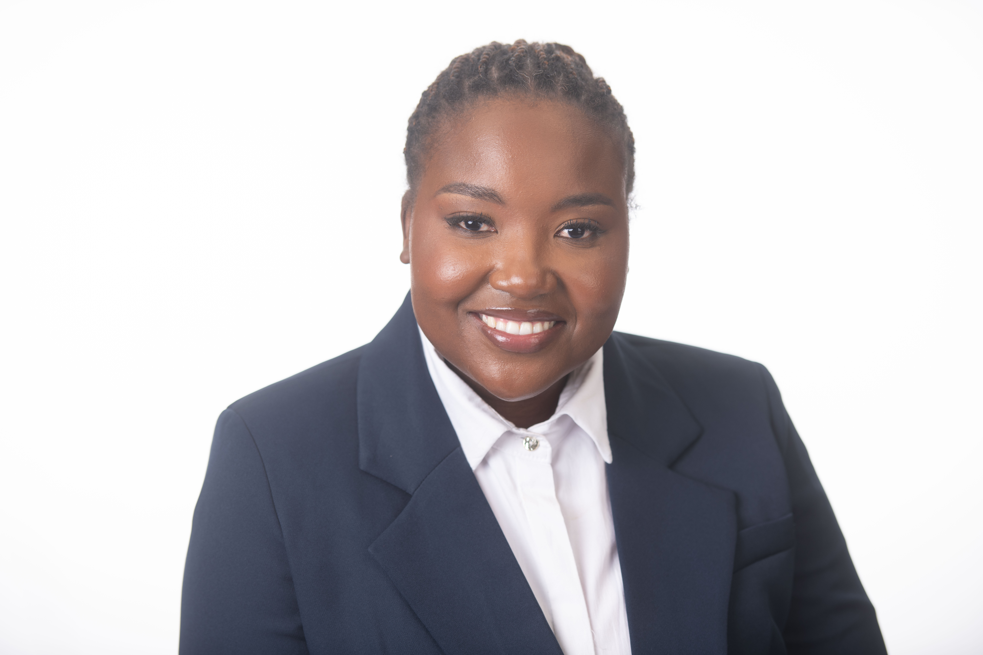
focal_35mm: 130
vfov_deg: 10.5
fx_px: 3549
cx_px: 492
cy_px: 328
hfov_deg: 15.8
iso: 80
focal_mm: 130
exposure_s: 1/160
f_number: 3.2
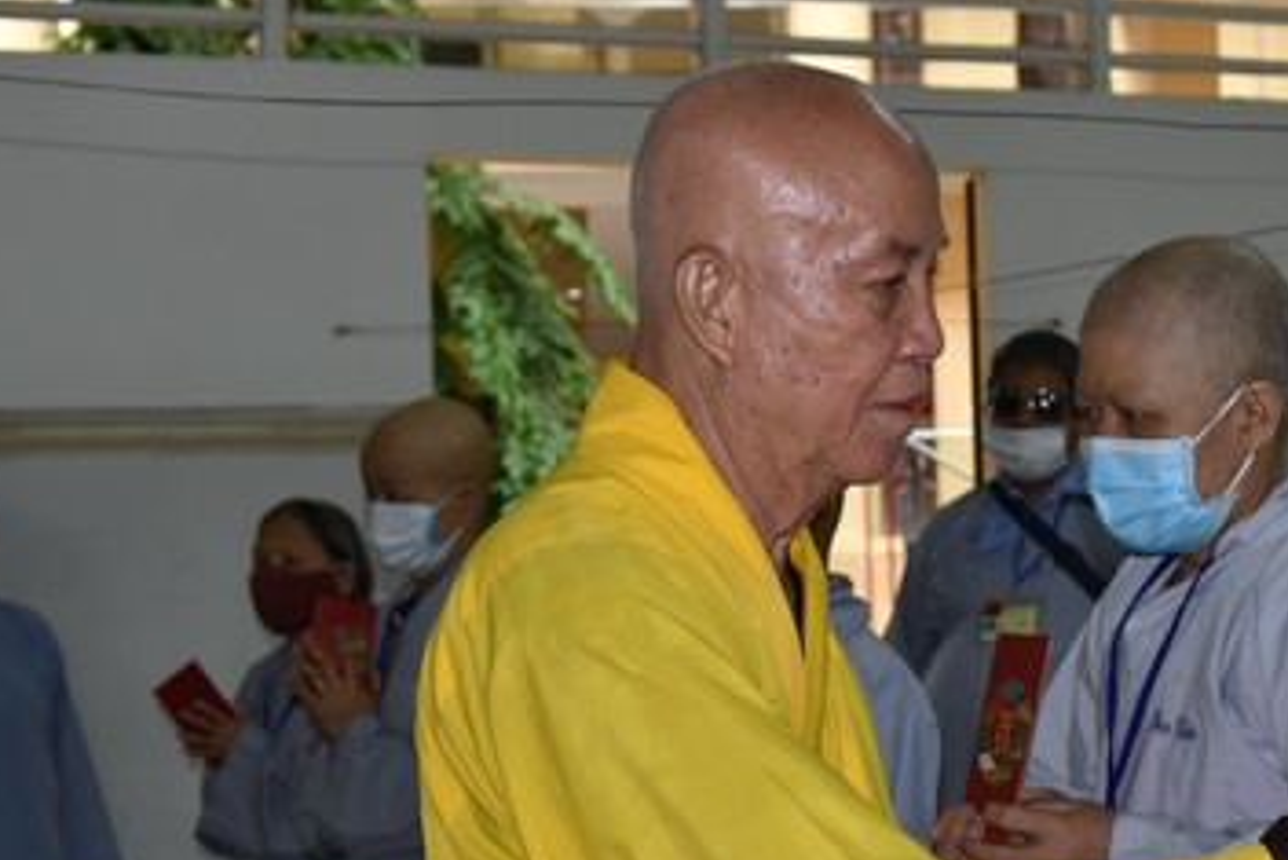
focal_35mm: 85
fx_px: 3042
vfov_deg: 16.1
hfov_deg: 23.3
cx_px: 1160
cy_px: 527
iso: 1600
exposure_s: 1/60
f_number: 5.6
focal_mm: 46
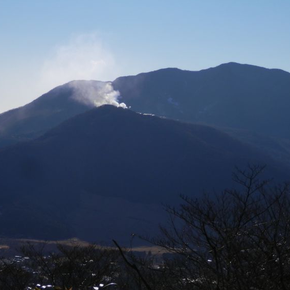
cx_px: 142
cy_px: 152
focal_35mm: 91
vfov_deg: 19.1
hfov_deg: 19.1
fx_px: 863
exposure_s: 1/200
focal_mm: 13.1
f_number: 12.7
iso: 80
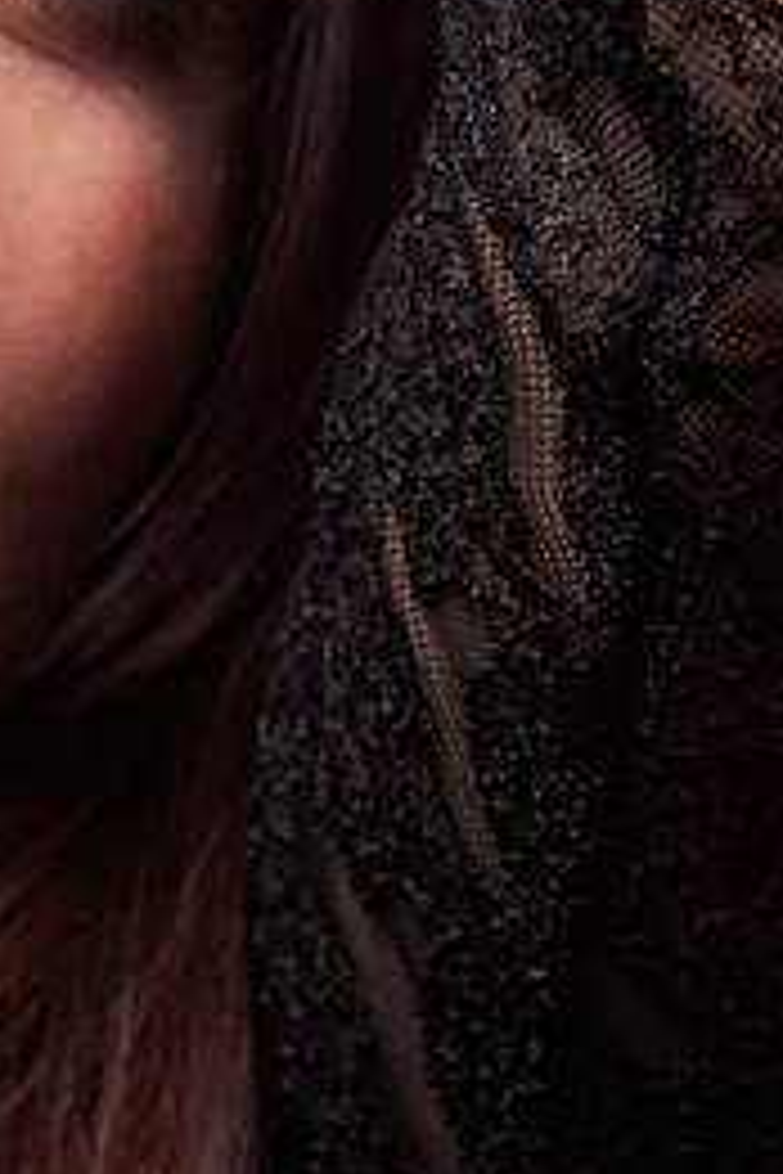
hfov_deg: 7.1
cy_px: 1228
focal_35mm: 188
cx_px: -695
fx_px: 6123
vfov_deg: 10.8
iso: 800
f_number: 2.8
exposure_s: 1/100
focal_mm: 17
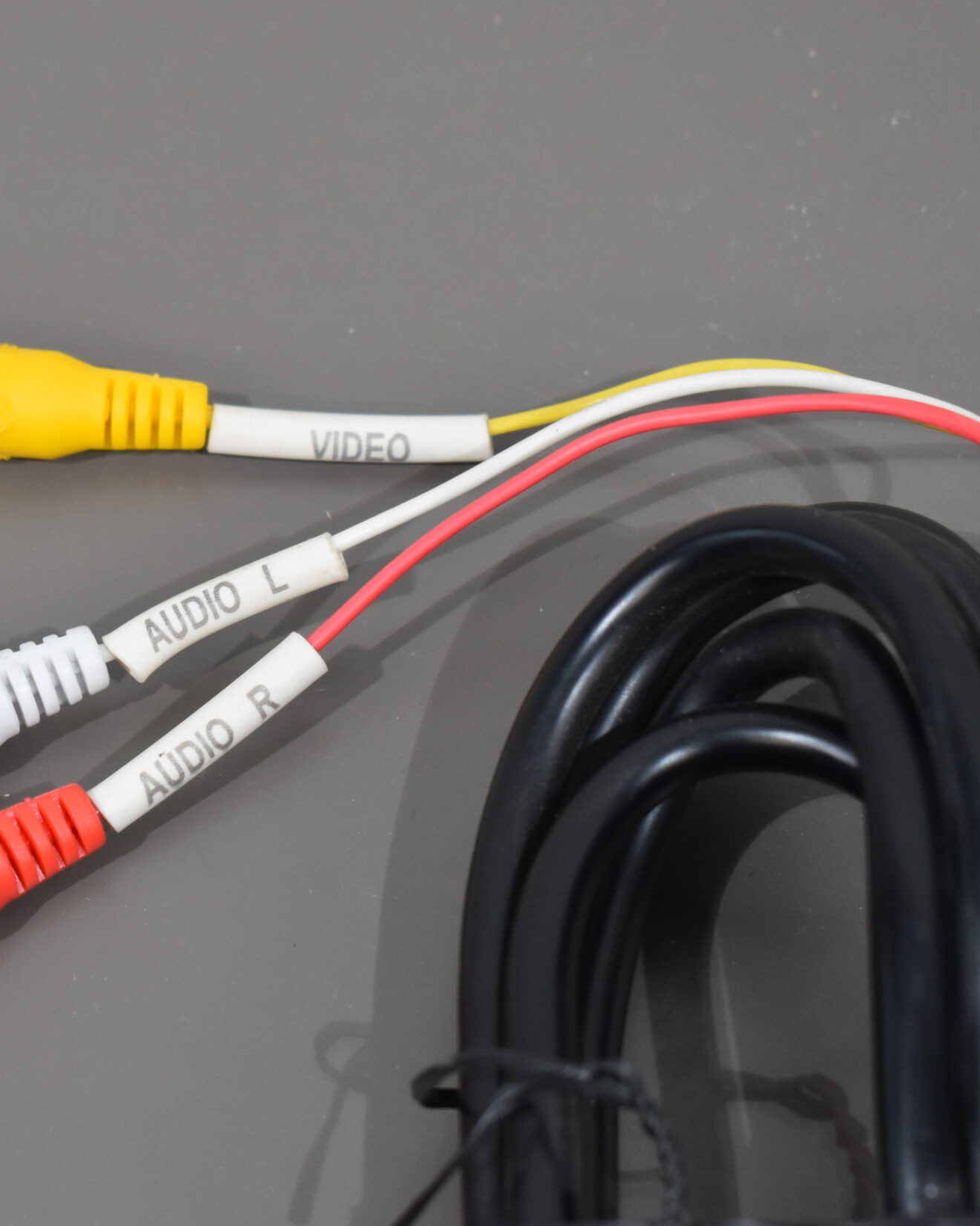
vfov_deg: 16.1
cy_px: 597
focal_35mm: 120
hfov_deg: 12.8
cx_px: 172
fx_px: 4342
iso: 1250
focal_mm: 55
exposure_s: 1/125
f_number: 5.6
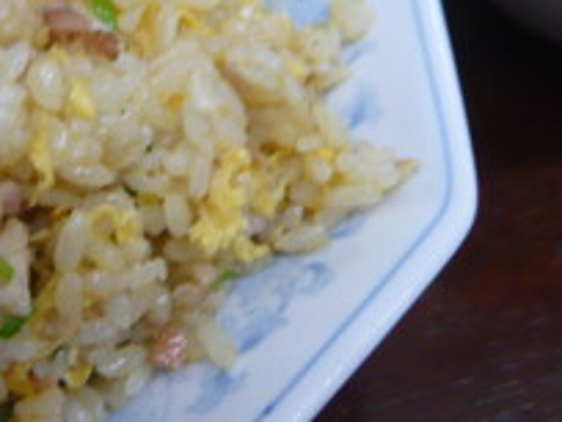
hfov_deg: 30.2
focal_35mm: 63
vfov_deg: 22.9
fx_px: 1023
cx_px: 138
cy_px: 65
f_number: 2.8
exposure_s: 1/13
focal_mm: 4.6
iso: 200
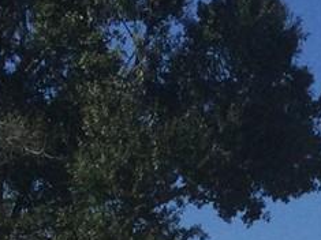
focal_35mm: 211
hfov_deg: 9.1
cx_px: 526
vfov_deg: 6.5
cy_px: 704
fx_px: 1956
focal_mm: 3.3
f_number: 2.4
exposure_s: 1/2915
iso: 25
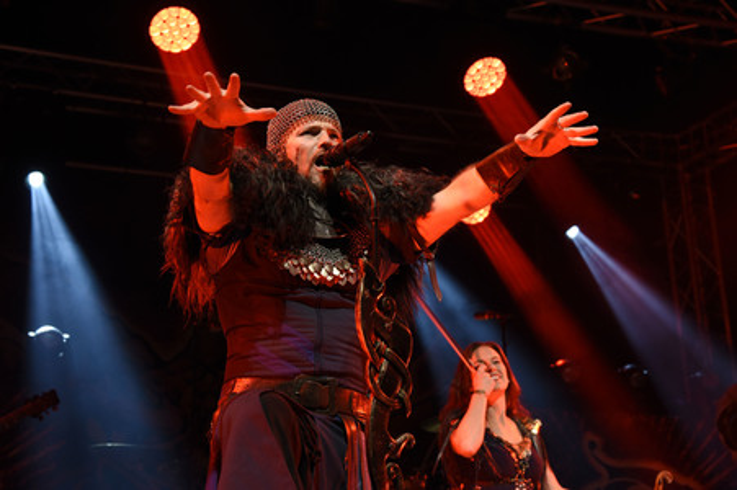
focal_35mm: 62
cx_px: 368
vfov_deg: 21.9
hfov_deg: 32.4
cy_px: 245
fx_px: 1268
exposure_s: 1/60
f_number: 5.6
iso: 1600
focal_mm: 62
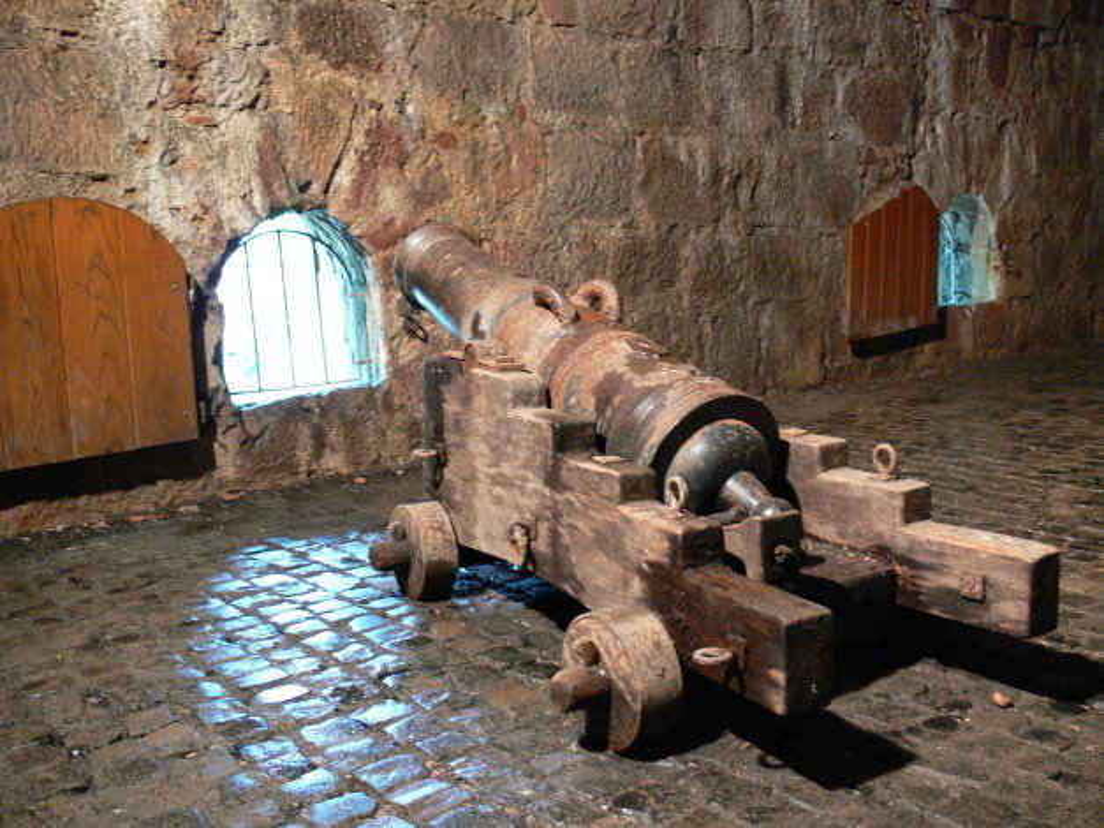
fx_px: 1116
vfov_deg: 40.7
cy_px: 414
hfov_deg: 52.6
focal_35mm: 35
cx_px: 552
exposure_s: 1/6
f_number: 2.8
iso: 200
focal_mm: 7.4
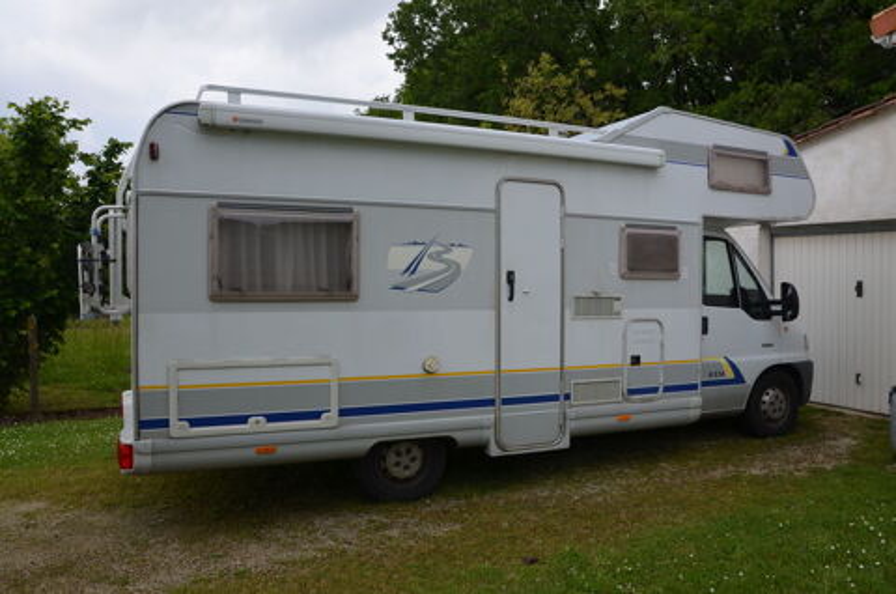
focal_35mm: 27
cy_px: 297
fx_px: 671
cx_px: 448
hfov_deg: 67.5
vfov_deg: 47.7
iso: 125
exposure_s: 1/250
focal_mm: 18
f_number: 8
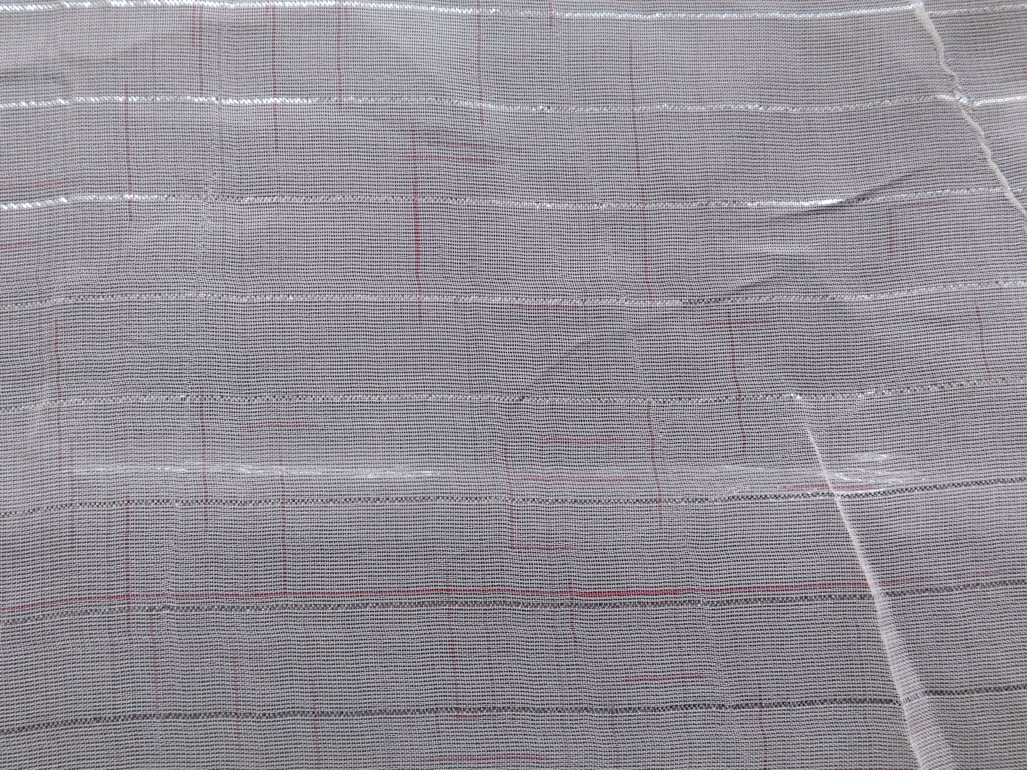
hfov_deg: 60.0
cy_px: 385
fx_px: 890
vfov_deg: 46.8
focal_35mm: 30
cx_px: 514
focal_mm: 5.3
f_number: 3.2
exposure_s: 1/25
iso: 400
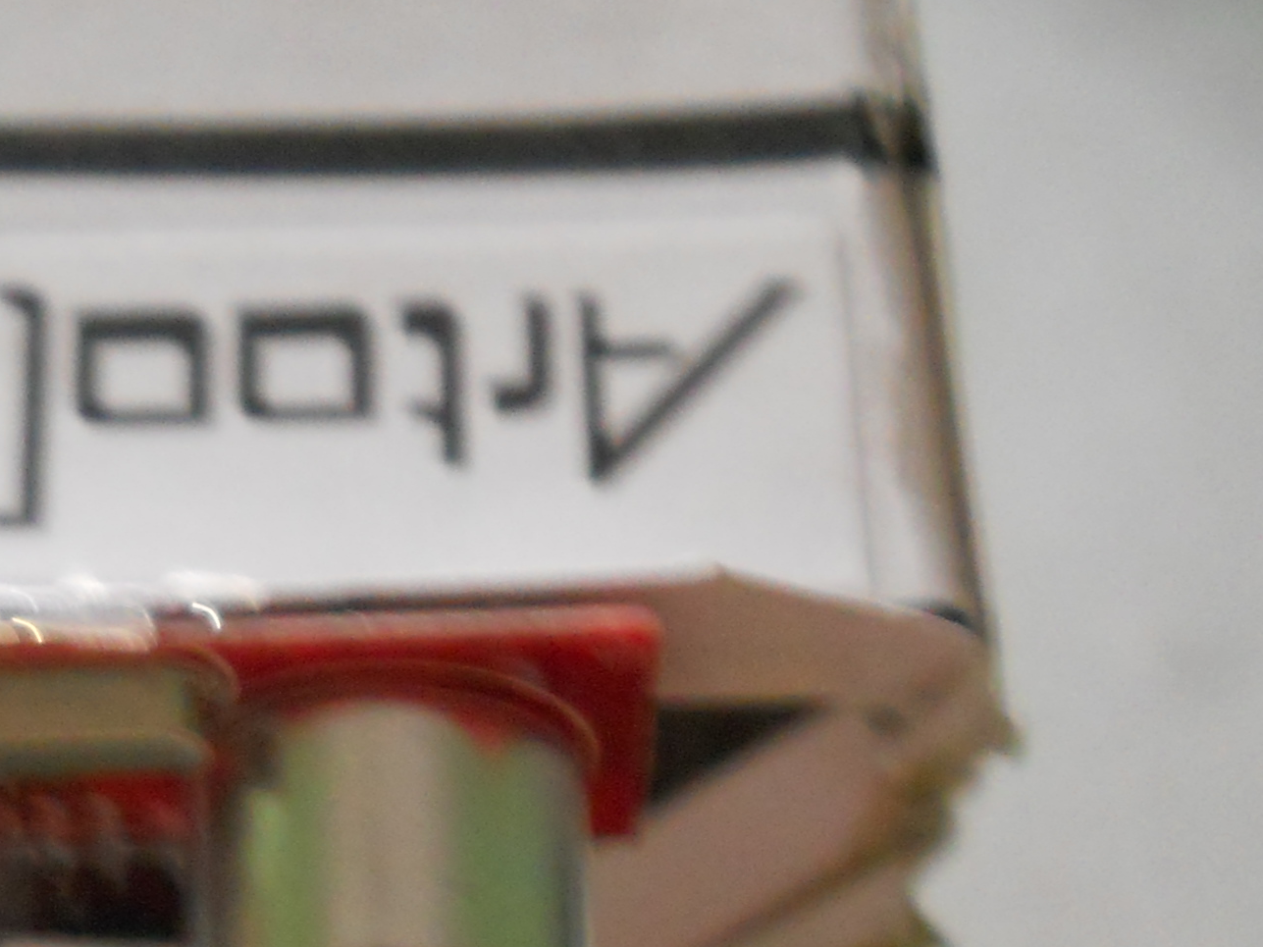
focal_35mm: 104
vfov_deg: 14.1
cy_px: 885
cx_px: 35
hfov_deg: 18.5
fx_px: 3794
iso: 400
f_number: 3.1
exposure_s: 1/13
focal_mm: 6.72
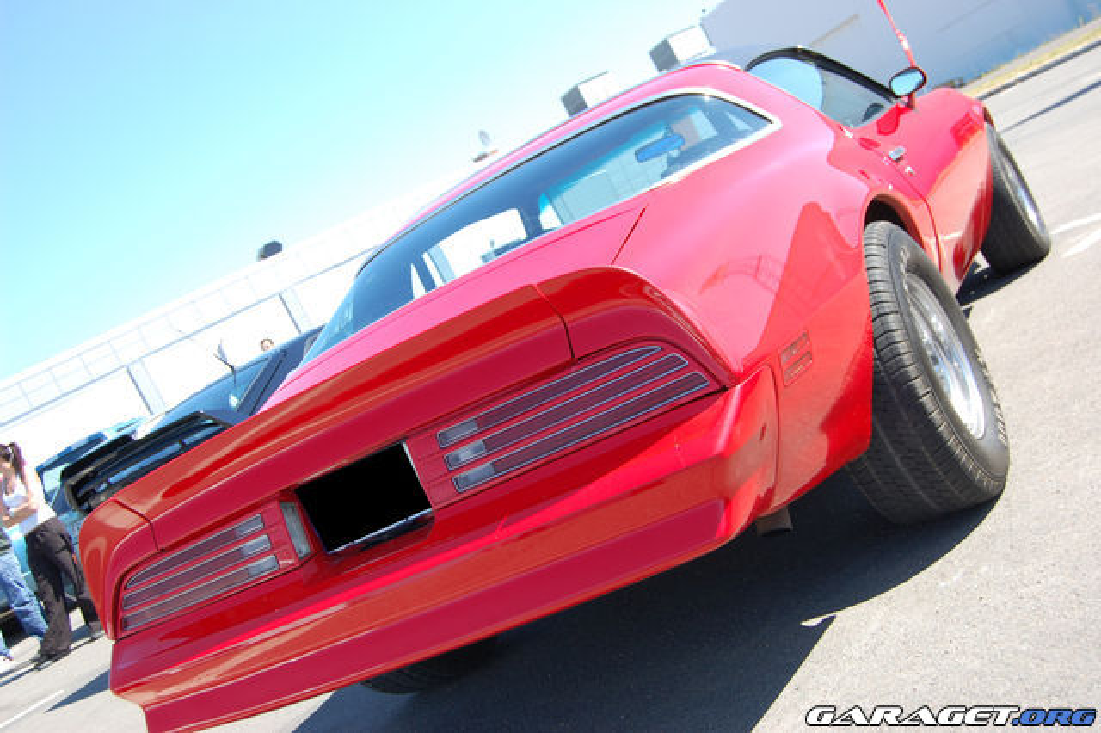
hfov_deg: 49.6
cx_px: 550
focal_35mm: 39
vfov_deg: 34.2
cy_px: 366
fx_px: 1192
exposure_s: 1/200
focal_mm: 26
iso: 200
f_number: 7.1
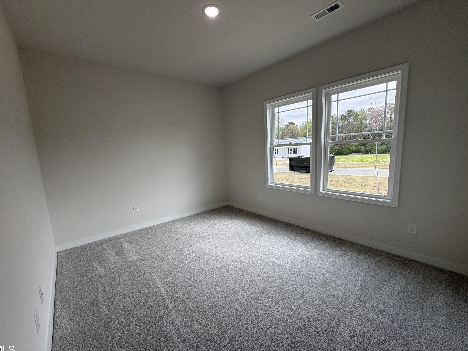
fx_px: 203
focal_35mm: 15
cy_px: 179
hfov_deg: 98.2
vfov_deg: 81.7
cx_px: 236
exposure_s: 1/281
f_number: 2.2
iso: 64
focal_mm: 2.22
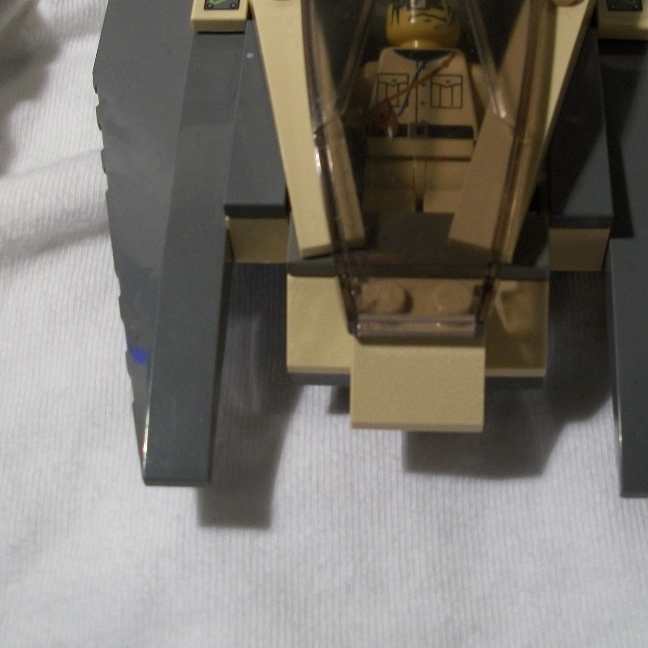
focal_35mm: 61
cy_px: 209
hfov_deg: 28.0
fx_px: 1292
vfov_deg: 28.0
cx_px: 434
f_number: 3.1
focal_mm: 6.3
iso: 160
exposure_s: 1/30
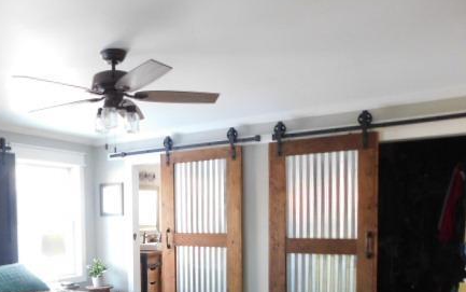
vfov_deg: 34.0
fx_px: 457
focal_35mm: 36
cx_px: 140
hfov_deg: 52.5
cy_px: 247
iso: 400
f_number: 3
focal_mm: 4
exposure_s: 1/10
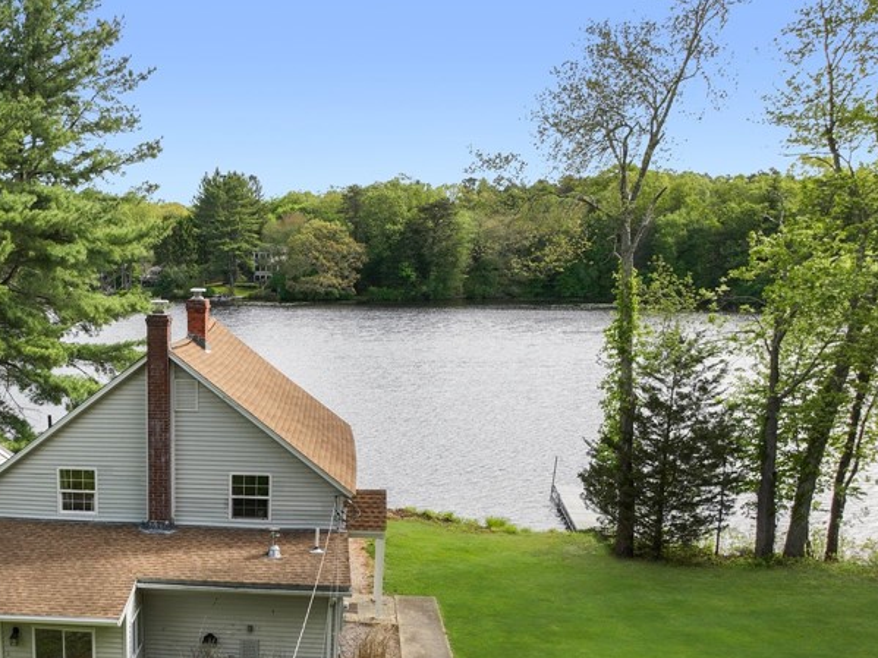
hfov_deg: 43.4
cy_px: 533
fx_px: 1040
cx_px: 164
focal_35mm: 41
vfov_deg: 34.0
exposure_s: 1/800
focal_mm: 12.29
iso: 100
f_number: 2.8
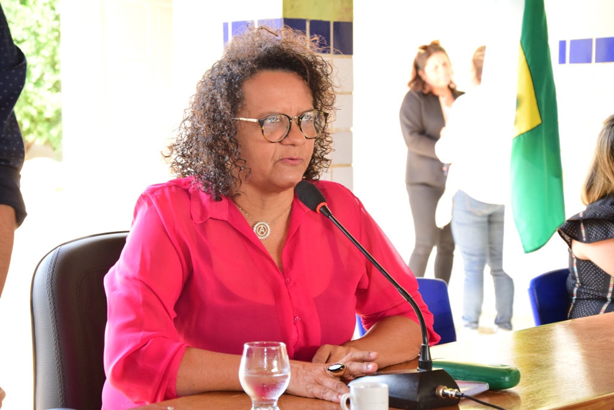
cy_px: 205
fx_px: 1586
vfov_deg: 14.7
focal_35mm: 93
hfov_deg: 21.9
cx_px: 307
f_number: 7.1
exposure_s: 1/100
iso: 1000
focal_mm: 62
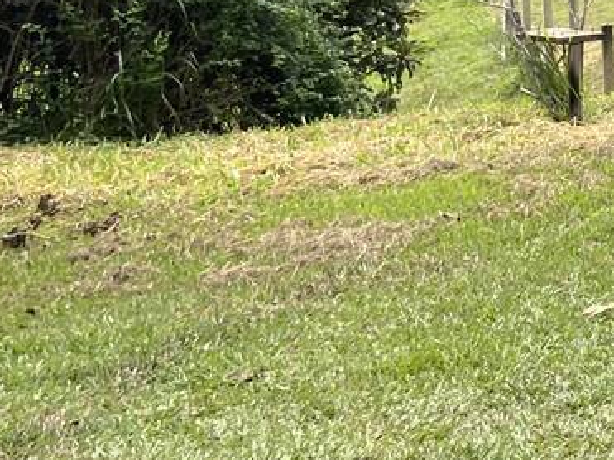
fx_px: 1791
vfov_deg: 14.2
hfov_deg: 17.2
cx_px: 967
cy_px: -104
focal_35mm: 101
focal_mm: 4.25
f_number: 1.8
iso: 32
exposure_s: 1/573
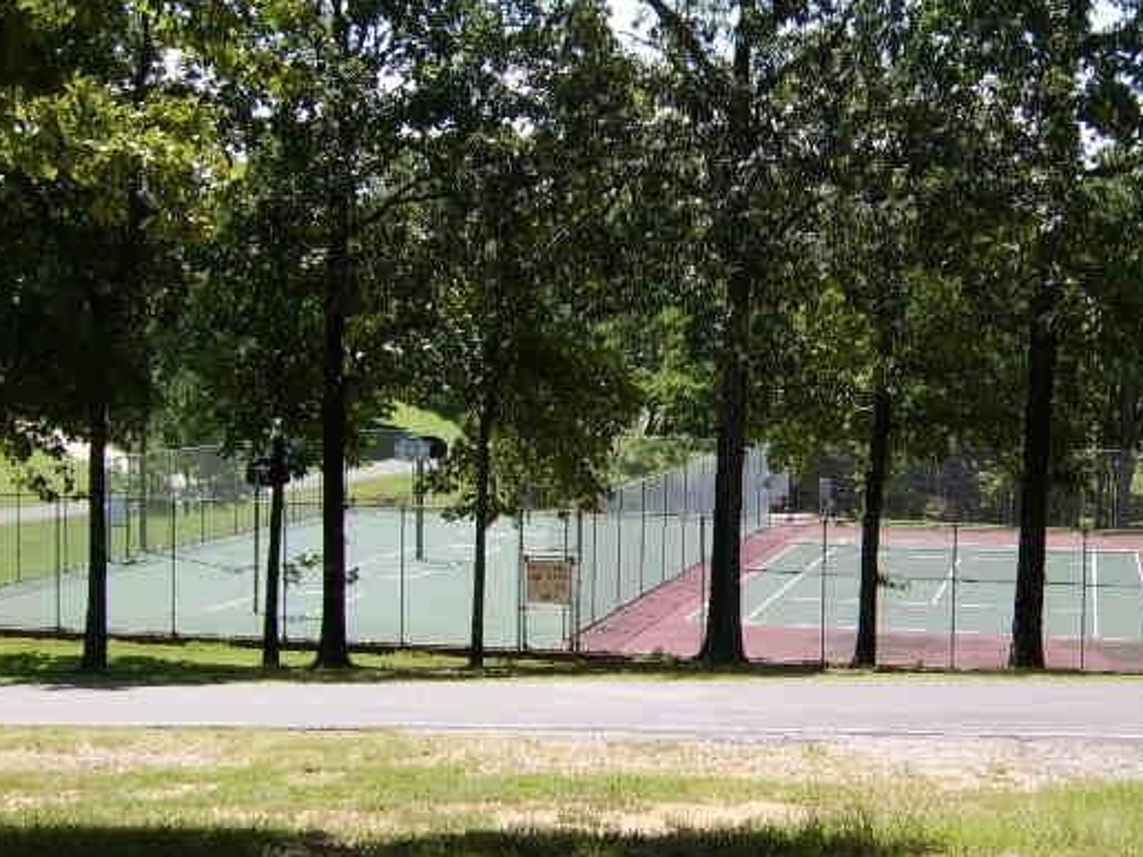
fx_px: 1882
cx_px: 607
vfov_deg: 25.6
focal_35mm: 57
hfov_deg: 33.8
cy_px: 492
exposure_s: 1/148
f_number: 6.7
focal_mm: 11.93
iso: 71
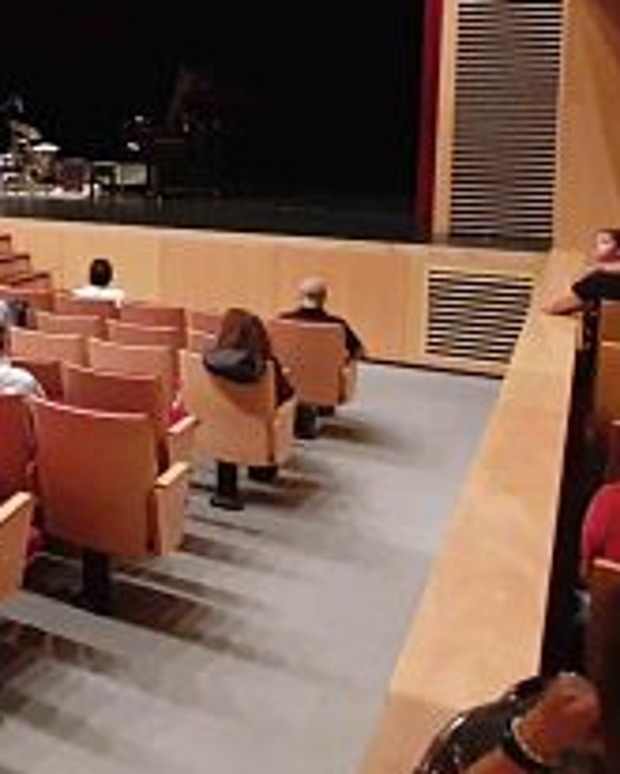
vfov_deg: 43.0
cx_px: -160
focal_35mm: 41
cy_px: 171
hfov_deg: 30.0
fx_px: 940
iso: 640
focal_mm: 1.8
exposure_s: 1/10
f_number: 2.2
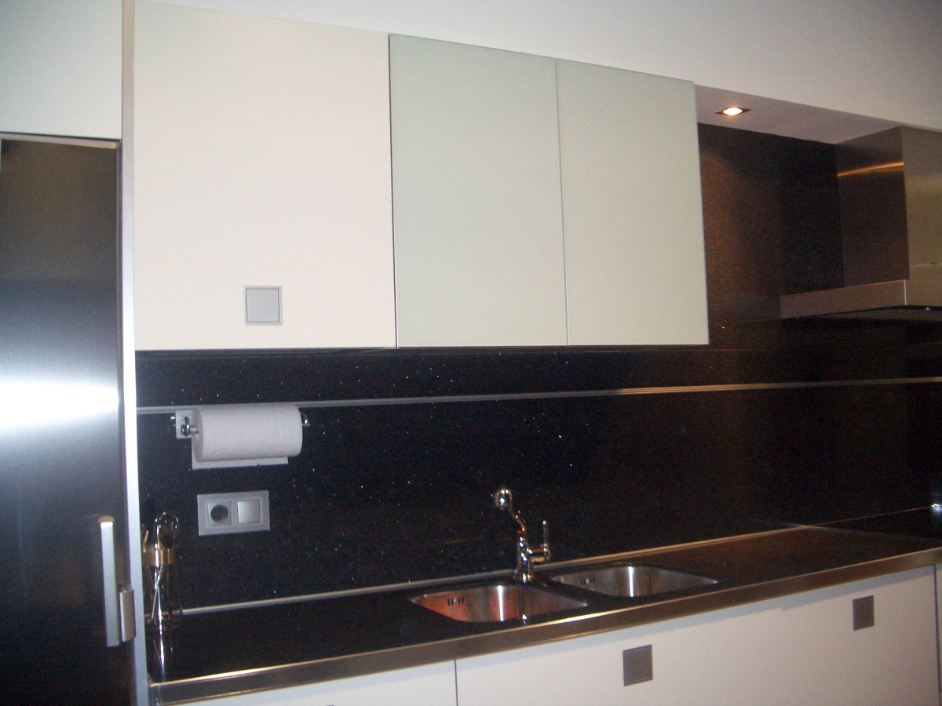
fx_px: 952
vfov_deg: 40.7
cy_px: 353
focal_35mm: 35
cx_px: 471
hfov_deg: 52.6
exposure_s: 1/60
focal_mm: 5.8
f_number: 2.6
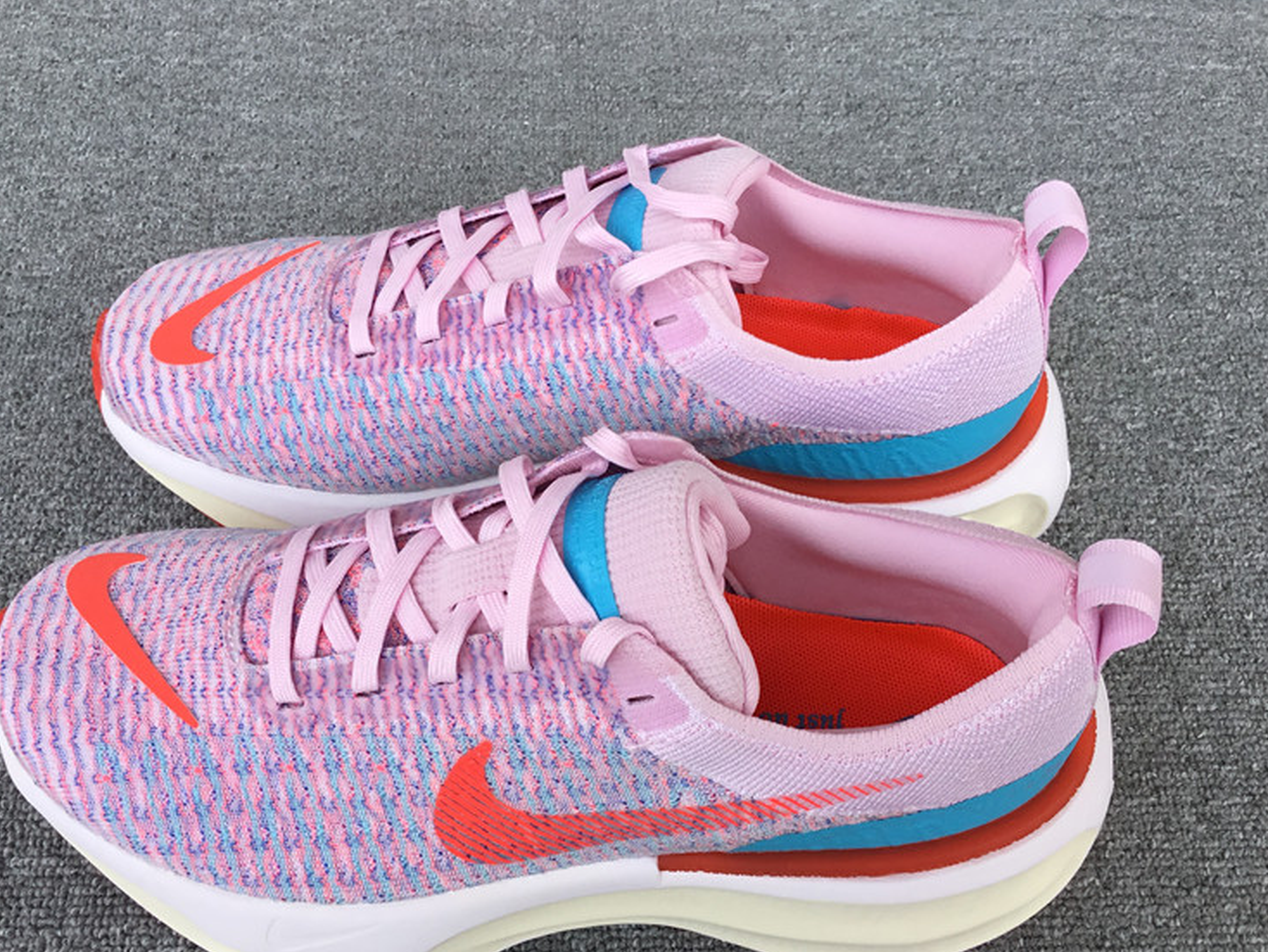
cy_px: 526
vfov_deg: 37.7
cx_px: 603
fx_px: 1392
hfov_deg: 48.9
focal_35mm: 38
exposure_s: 1/382
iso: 25
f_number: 2.4
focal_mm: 3.3
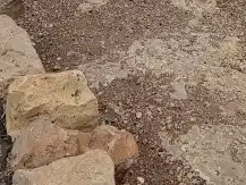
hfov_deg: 31.9
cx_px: 164
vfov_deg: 19.2
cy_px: -138
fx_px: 427
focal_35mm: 60
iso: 50
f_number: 2.2
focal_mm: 2.2
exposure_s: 1/715
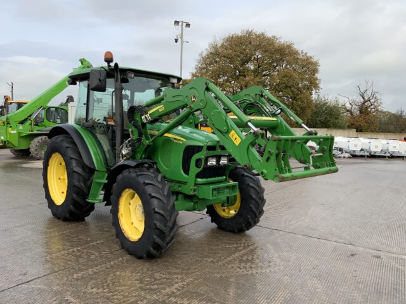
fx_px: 340
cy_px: 152
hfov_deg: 61.7
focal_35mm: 29
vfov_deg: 48.2
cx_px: 203
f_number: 1.8
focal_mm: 3
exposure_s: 1/781
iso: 16
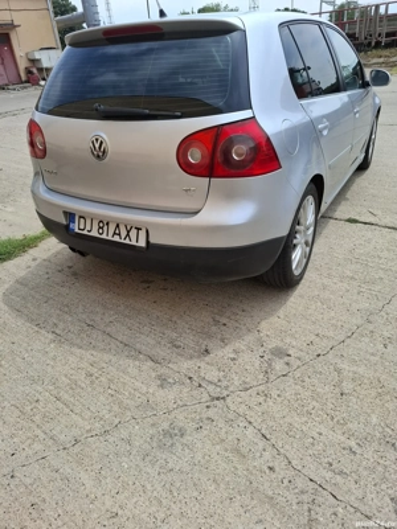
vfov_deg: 73.9
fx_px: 352
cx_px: 198
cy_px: 264
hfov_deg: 58.9
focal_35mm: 23
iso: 50
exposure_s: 1/1294
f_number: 1.8
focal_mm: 5.54
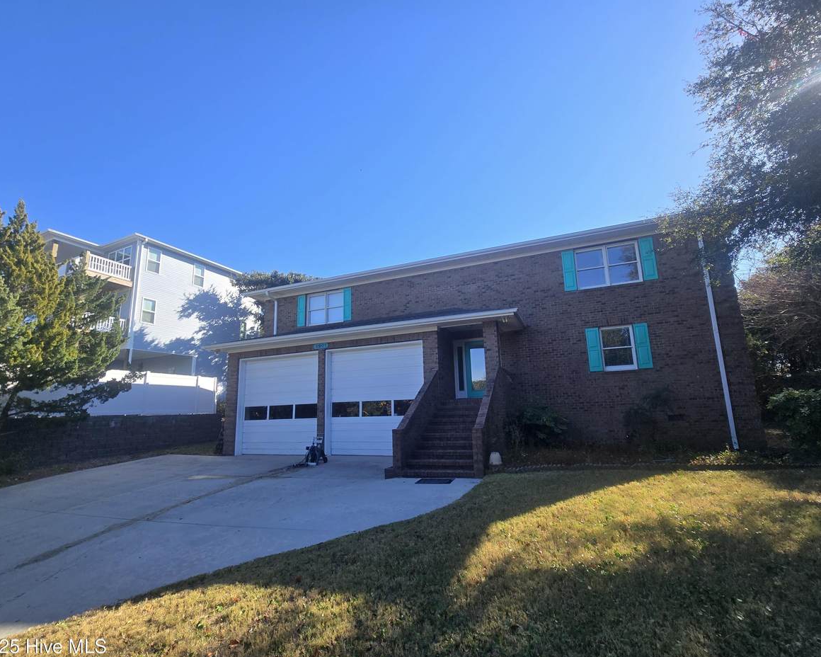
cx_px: 415
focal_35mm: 14
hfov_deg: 100.7
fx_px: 340
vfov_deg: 88.0
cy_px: 338
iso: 50
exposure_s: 1/1019
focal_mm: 2.2
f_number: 2.2
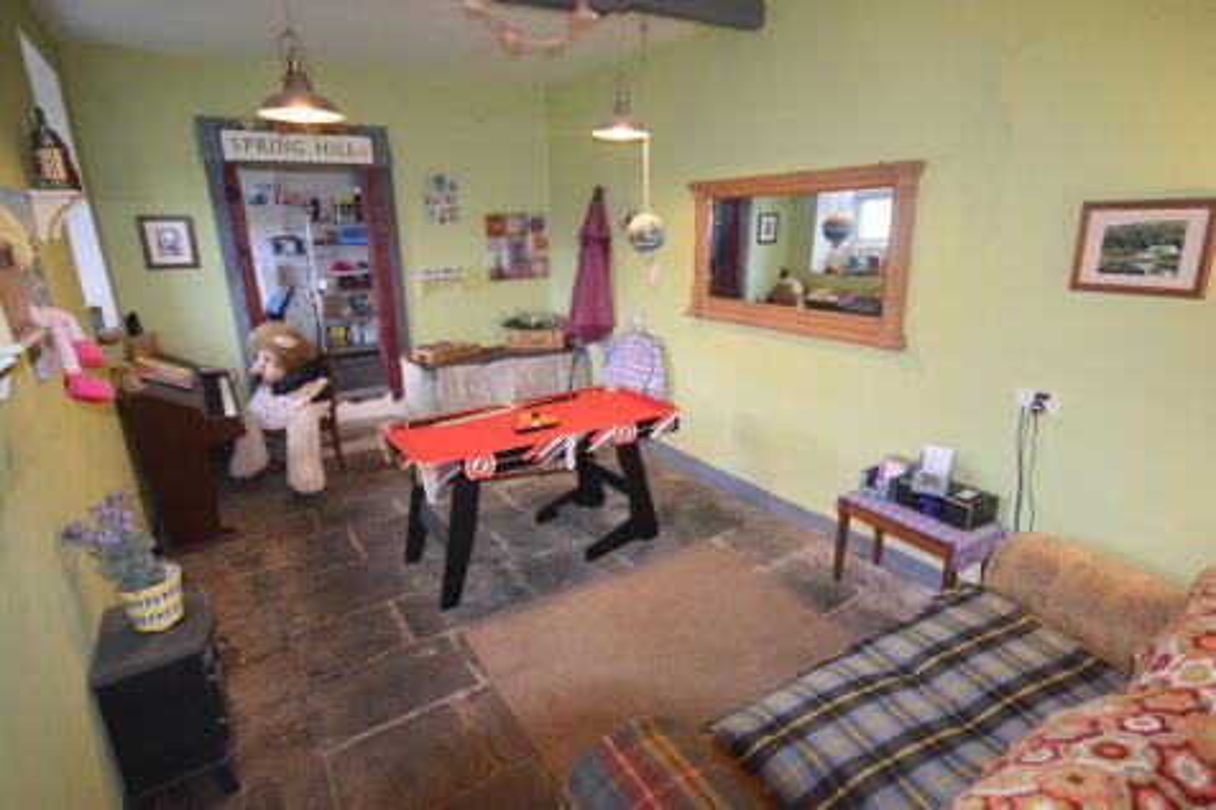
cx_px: 608
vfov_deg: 63.2
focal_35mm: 20
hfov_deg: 85.4
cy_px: 405
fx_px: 658
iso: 2800
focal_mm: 13
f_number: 4.5
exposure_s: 1/60
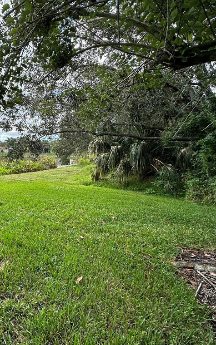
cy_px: 171
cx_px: 5
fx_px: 188
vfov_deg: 85.1
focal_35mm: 20
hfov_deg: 49.8
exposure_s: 1/498
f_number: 2.2
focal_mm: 2.22
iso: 40
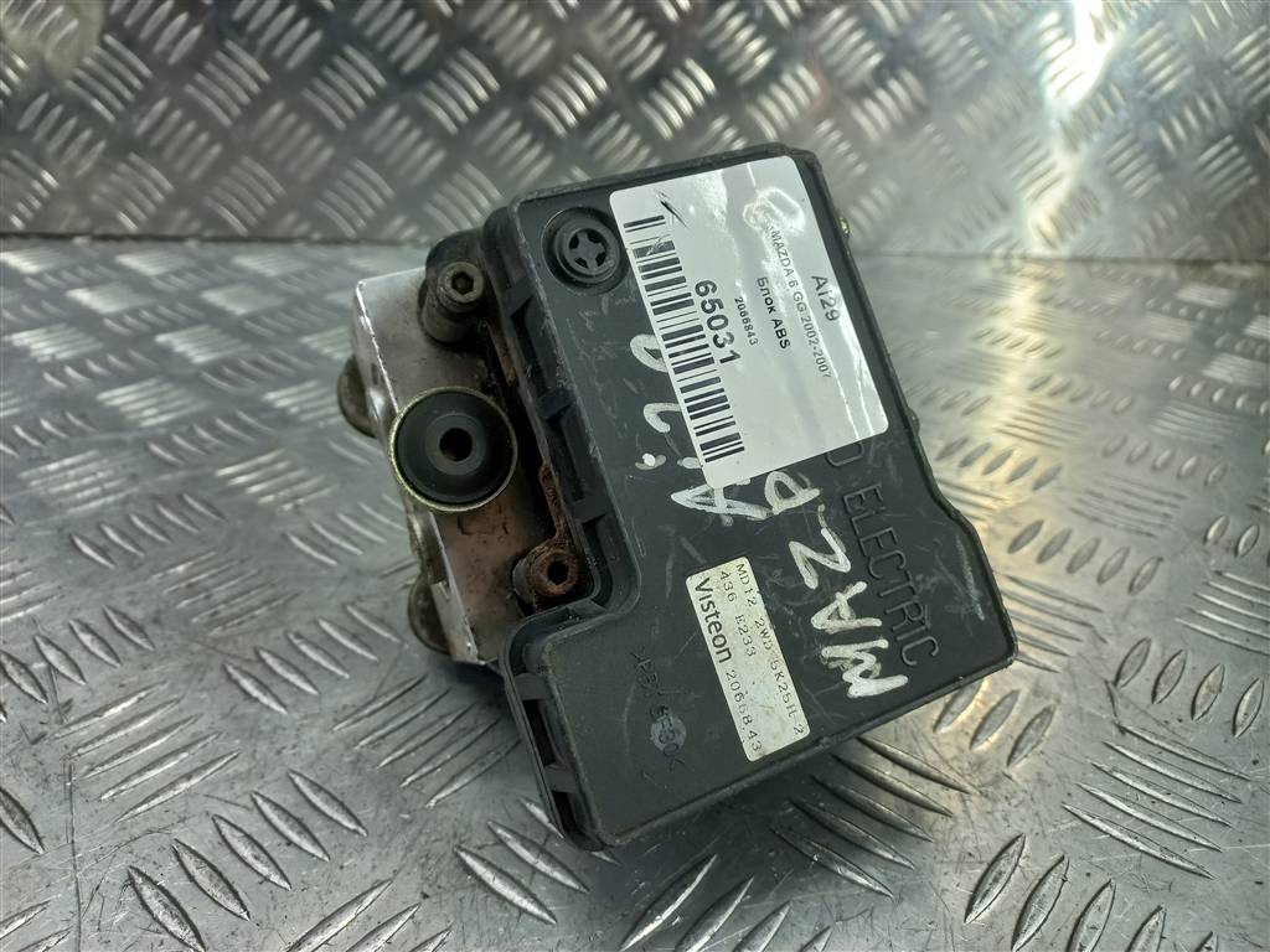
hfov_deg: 69.4
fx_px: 917
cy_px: 476
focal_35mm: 25
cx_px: 635
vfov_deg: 54.9
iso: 64
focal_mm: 4.6
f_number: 1.8
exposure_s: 1/50
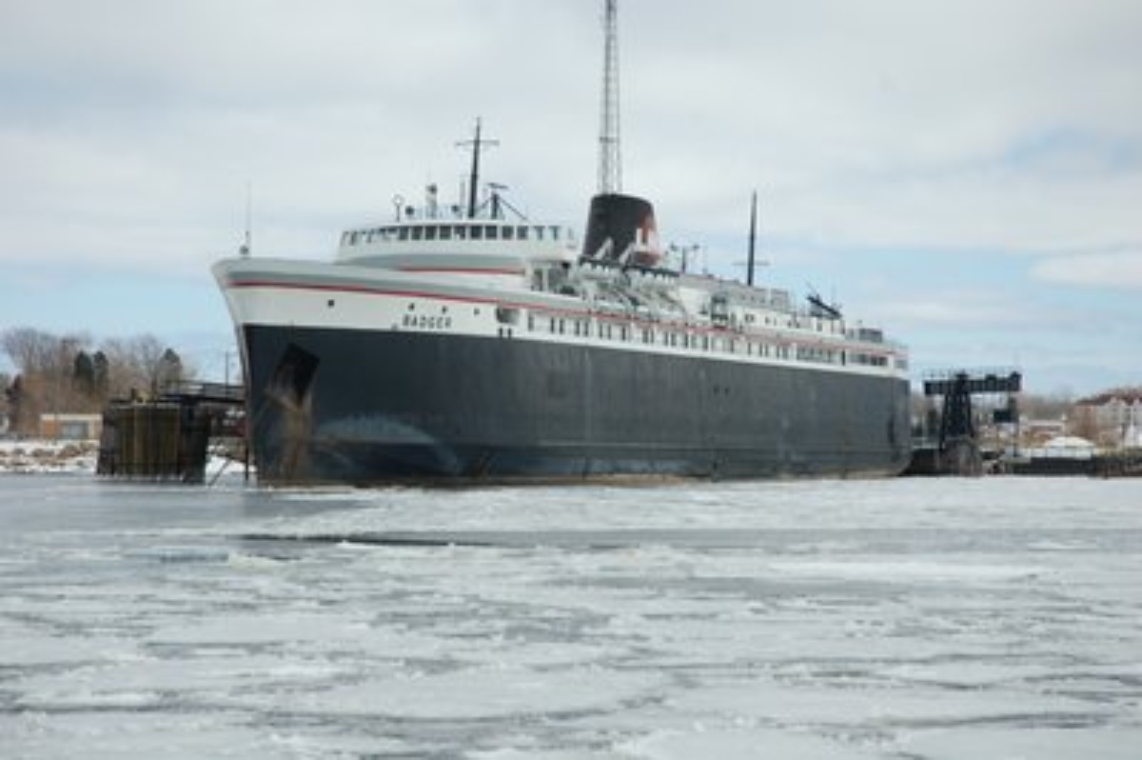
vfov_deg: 14.7
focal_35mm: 93
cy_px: 380
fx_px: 2948
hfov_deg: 21.9
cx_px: 571
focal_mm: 62
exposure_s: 1/640
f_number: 6.3
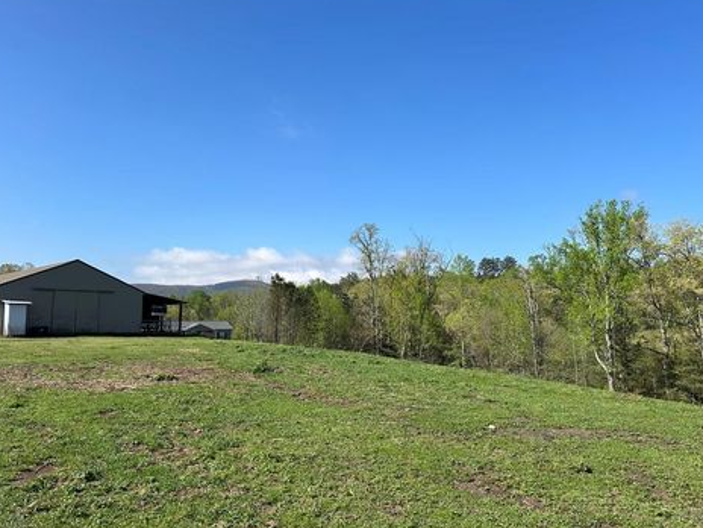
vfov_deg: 49.7
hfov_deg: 63.4
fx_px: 569
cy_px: 265
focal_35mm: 28
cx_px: 339
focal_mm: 5.7
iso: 50
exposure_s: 1/4115
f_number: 1.5
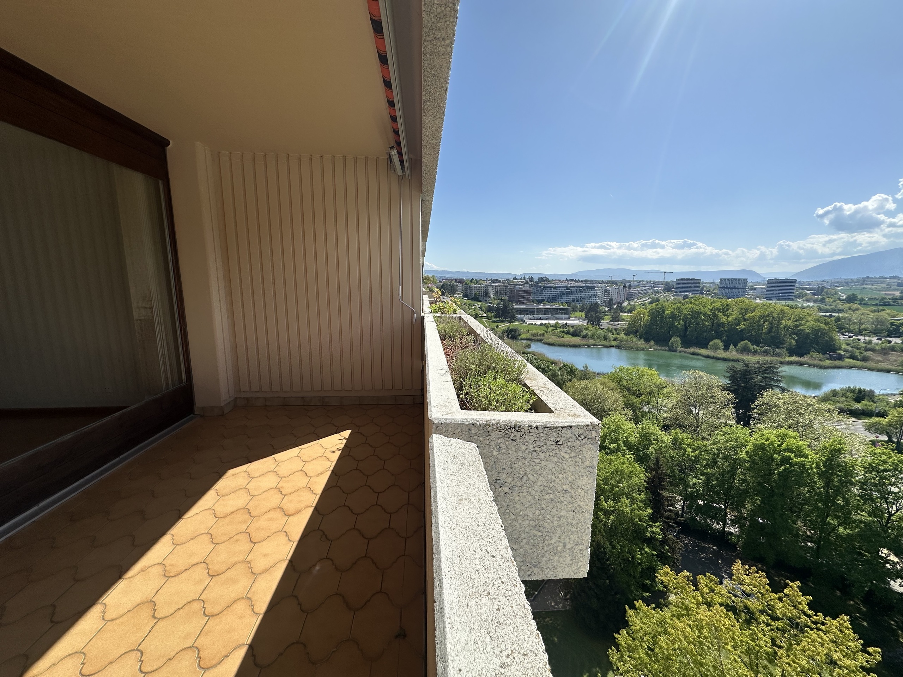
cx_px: 452
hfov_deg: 102.1
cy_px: 338
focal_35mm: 14
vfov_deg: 85.7
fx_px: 365
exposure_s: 1/2681
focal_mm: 2.22
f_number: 2.2
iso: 50
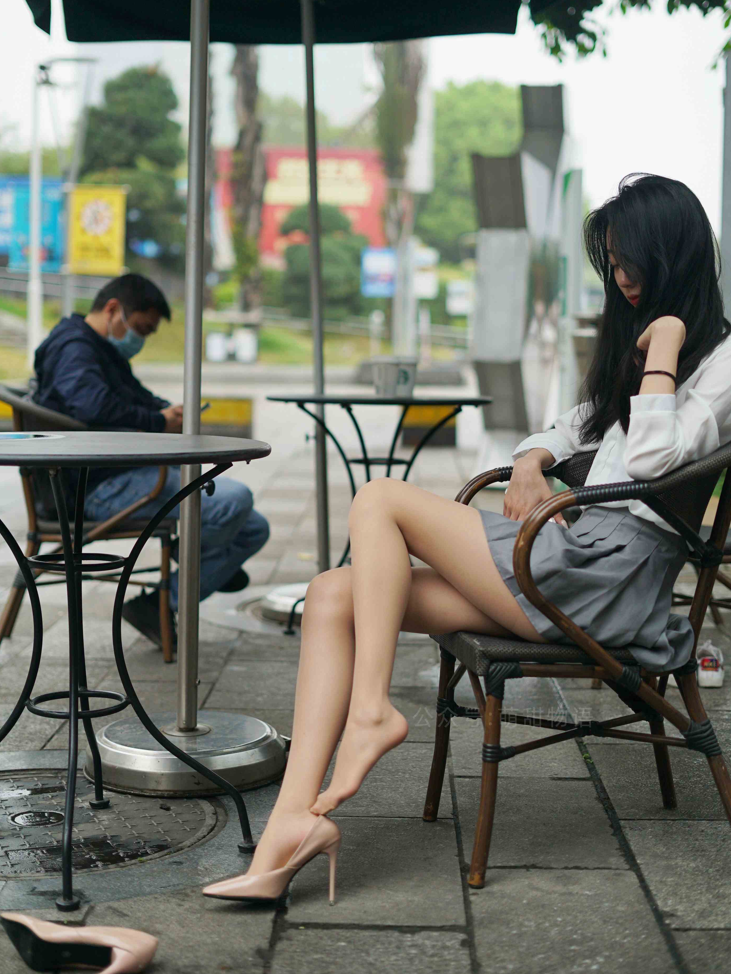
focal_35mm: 55
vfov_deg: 34.9
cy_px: 475
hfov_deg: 26.6
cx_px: 362
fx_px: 1549
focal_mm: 50
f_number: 2
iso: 250
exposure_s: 1/1000
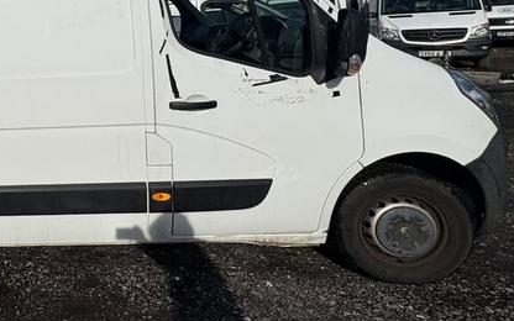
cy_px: 49
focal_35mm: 32
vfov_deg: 37.5
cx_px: -28
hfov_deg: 46.8
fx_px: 448
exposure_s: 1/6135
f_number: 2.2
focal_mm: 2.22
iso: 40
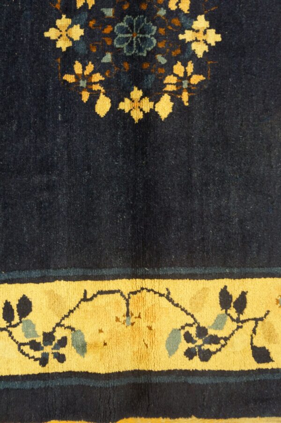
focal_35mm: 32
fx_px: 370
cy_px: 212
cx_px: 140
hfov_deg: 41.6
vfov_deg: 59.5
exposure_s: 1/60
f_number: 4
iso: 2000
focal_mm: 21
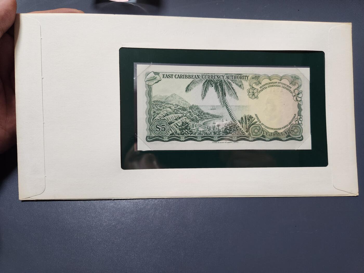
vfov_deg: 58.9
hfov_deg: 73.9
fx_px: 242
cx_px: 182
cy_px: 136
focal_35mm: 23
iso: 500
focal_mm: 5.4
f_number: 1.8
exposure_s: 1/120
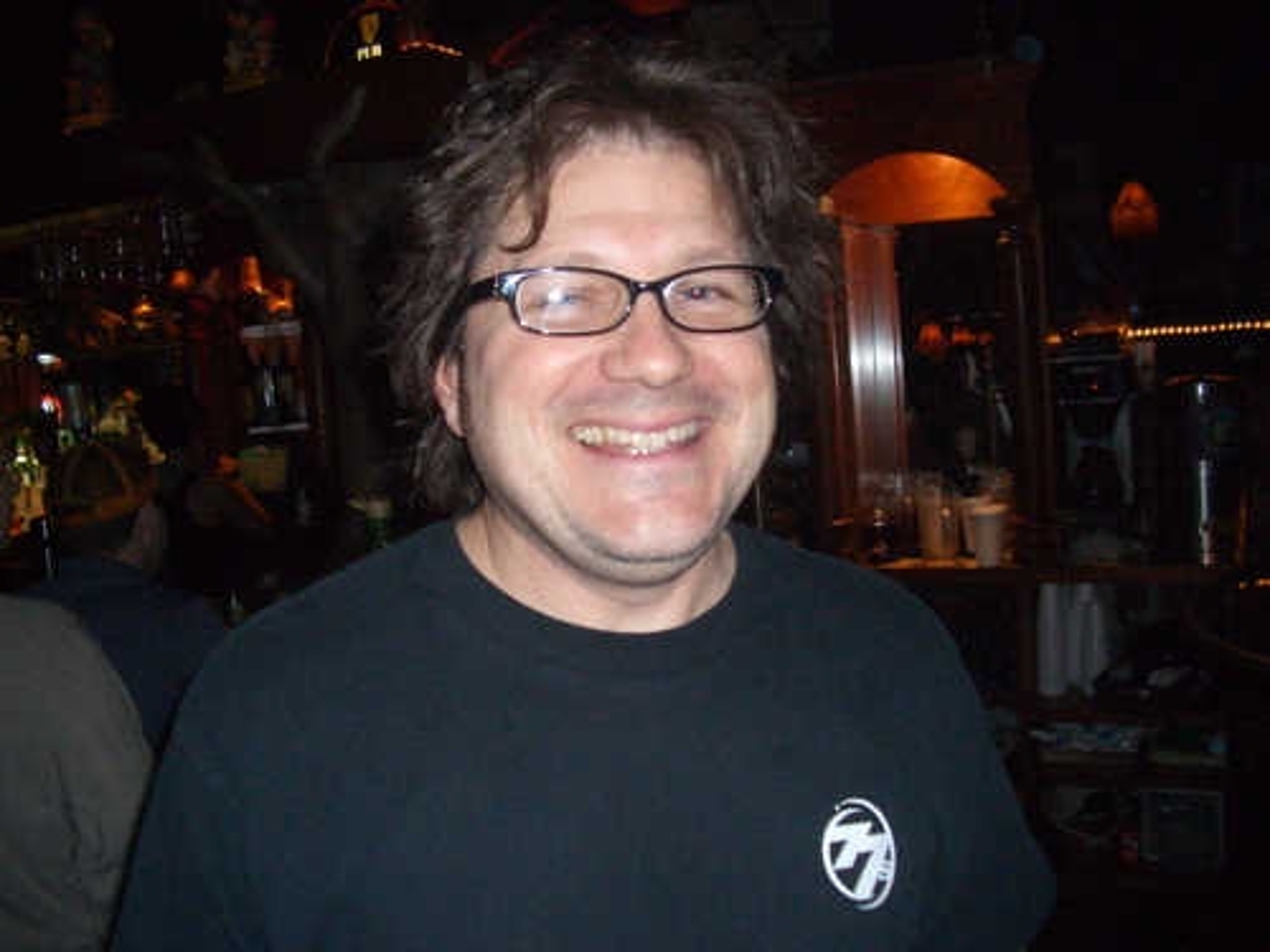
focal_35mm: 35
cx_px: 635
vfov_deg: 40.7
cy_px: 476
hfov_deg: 52.6
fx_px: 1284
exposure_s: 1/60
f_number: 2.6
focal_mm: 5.8
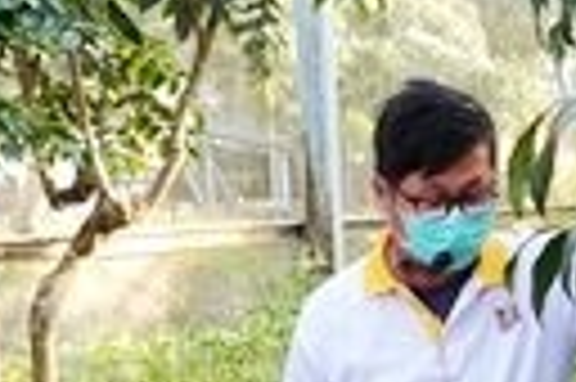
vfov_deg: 10.9
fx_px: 1950
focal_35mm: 122
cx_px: 675
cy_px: 528
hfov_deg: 16.2
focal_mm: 9
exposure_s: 1/30
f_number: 2.8
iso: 160
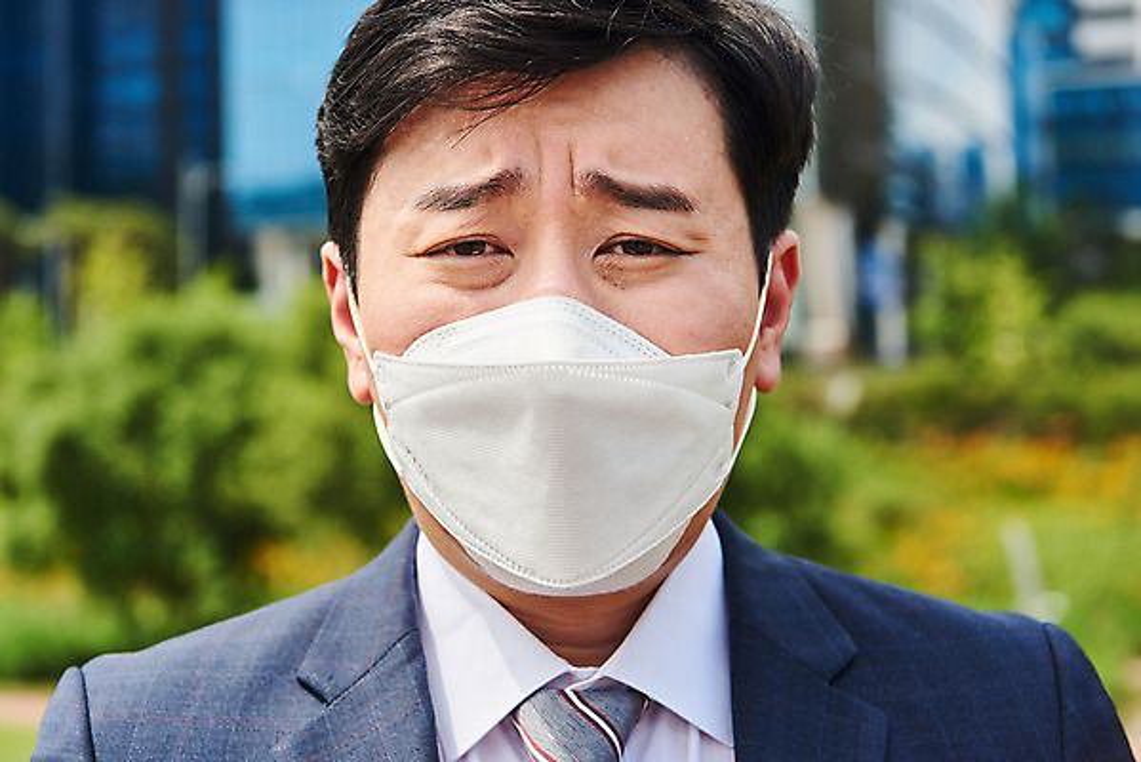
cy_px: 381
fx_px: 2220
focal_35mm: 70
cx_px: 570
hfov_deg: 28.8
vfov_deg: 19.5
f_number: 5.6
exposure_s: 1/1000
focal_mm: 70
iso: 200
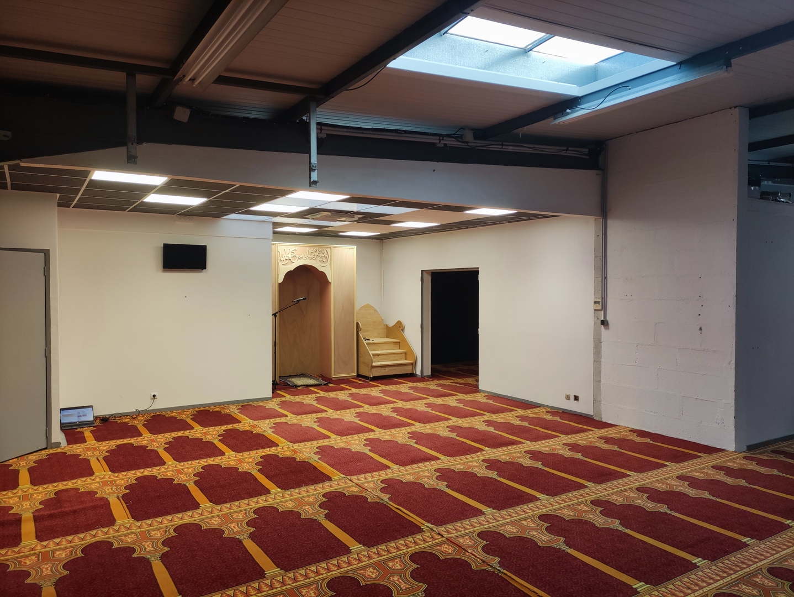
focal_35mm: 25
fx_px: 574
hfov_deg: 69.4
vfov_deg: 54.9
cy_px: 298
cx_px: 397
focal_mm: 5.43
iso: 224
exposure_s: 1/100
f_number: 1.89
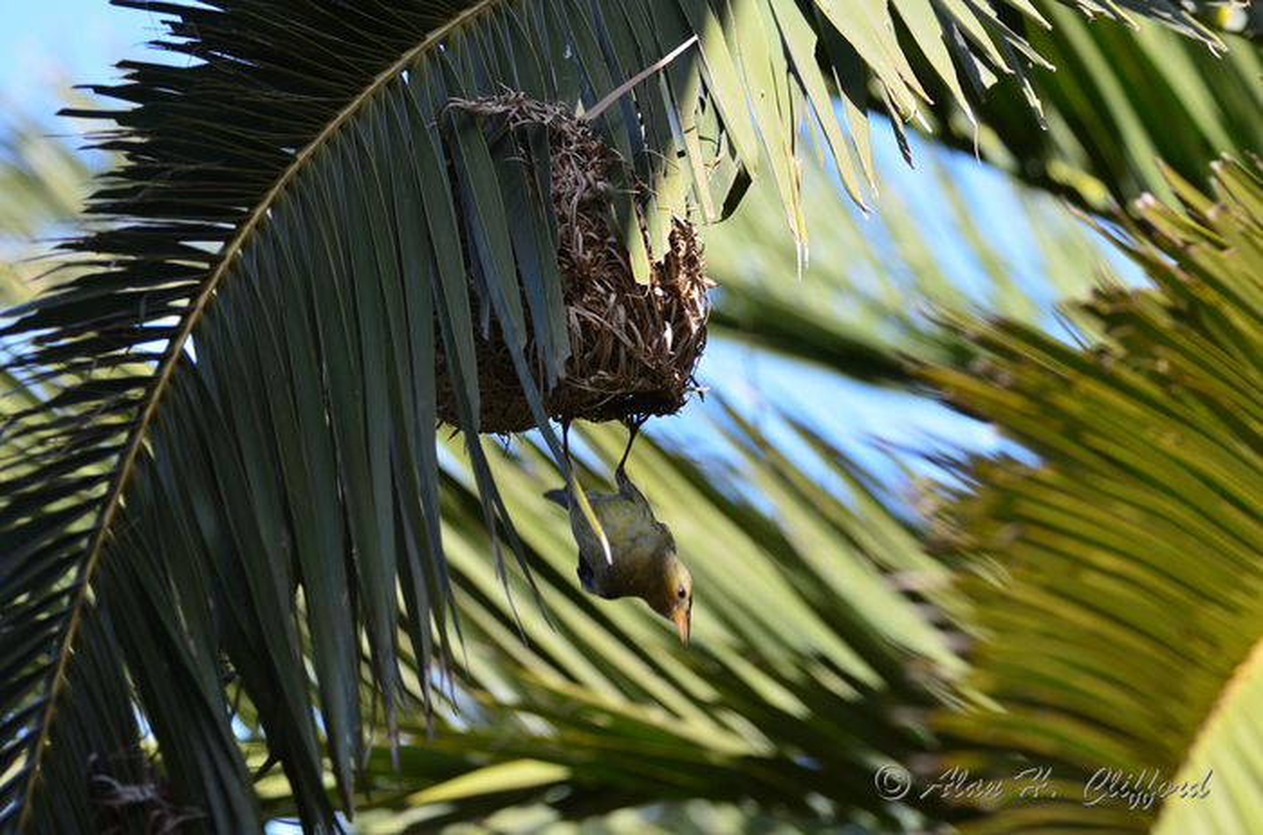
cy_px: 418
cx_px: 632
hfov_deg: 9.2
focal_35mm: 225
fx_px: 7874
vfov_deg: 6.1
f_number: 5
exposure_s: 1/400
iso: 200
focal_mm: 150
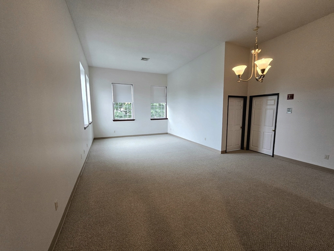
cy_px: 126
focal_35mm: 13
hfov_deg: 106.2
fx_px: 125
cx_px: 167
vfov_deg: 89.9
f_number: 2.2
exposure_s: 1/60.2
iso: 200
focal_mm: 2.2
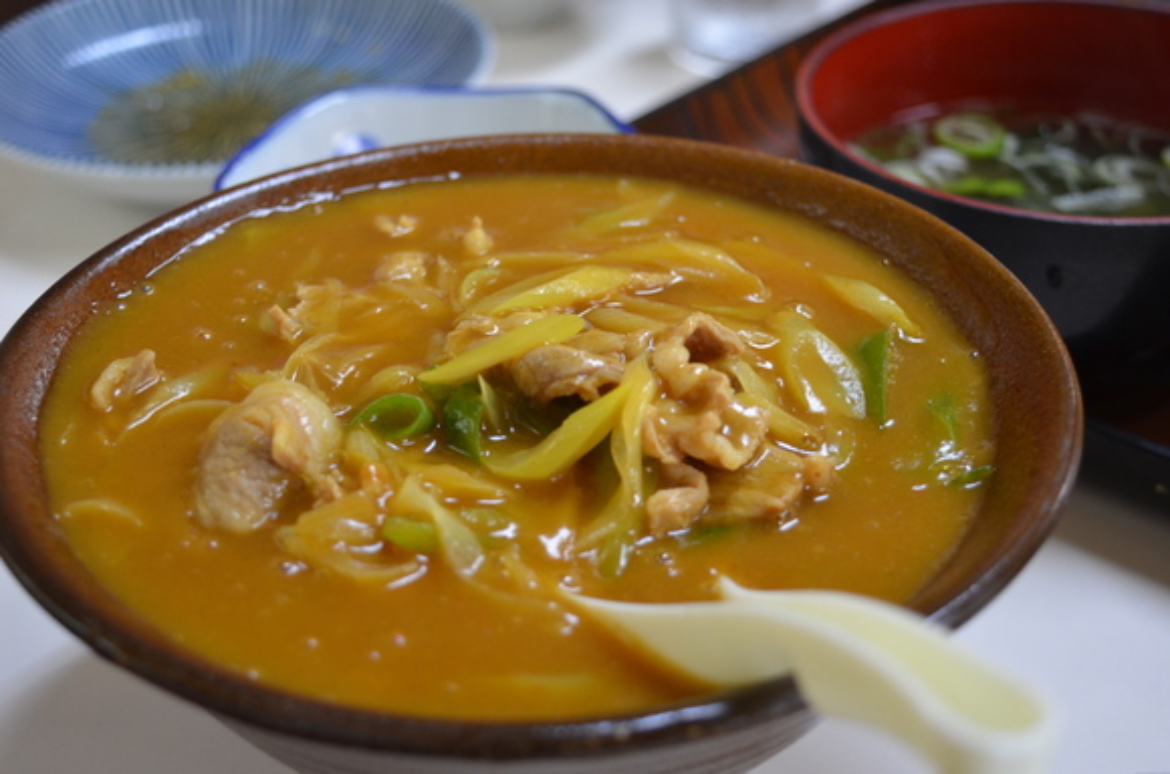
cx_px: 585
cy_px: 387
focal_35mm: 57
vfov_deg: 23.7
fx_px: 1848
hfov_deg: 35.1
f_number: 4.8
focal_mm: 38
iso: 800
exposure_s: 1/40
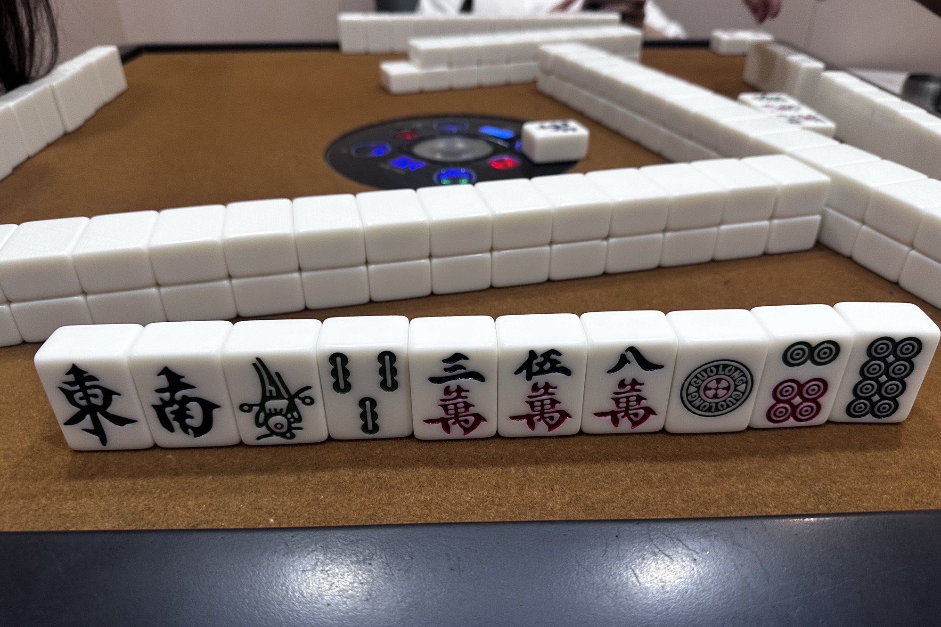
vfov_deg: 51.3
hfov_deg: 71.5
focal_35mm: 25
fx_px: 653
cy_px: 327
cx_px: 471
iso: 125
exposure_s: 1/50
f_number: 1.78
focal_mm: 6.86
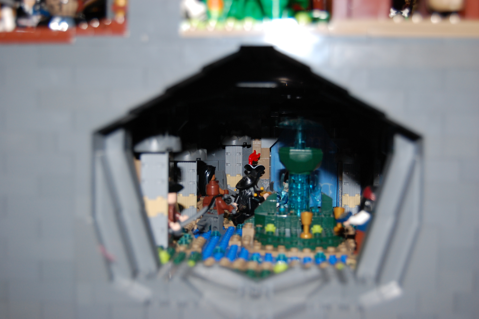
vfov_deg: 28.9
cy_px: 160
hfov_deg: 42.4
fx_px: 618
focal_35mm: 46
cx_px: 240
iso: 400
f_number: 4.5
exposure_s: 1/60
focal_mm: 31
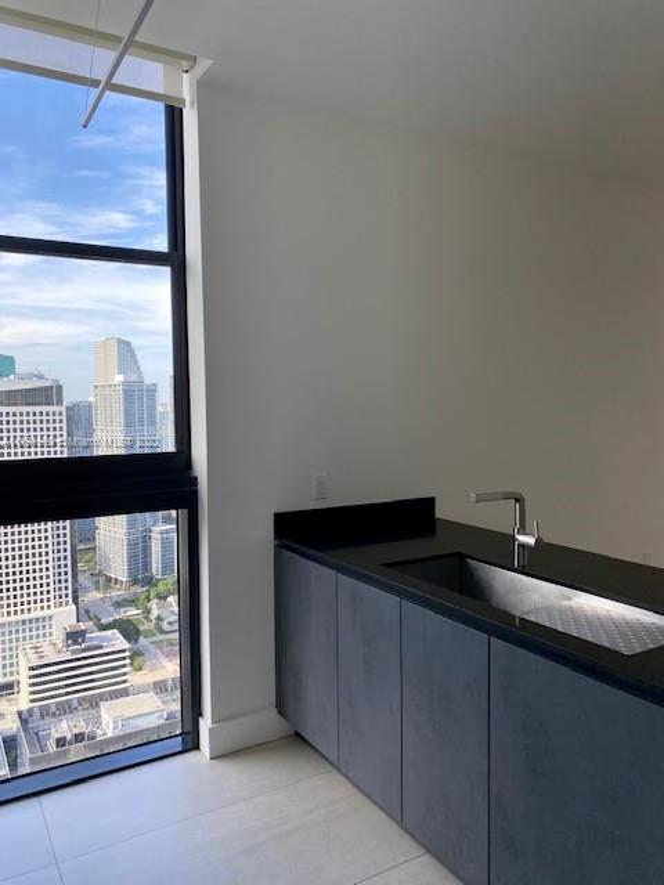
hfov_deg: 53.1
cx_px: 332
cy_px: 442
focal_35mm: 26
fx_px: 665
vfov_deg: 67.3
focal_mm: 4.25
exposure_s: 1/150
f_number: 1.8
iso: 32
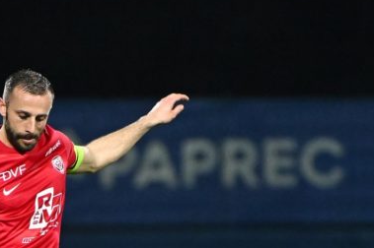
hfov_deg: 1.3
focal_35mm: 1621
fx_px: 16825
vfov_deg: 0.8
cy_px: 243
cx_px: 26
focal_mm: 400
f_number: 4
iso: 5000
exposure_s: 1/800
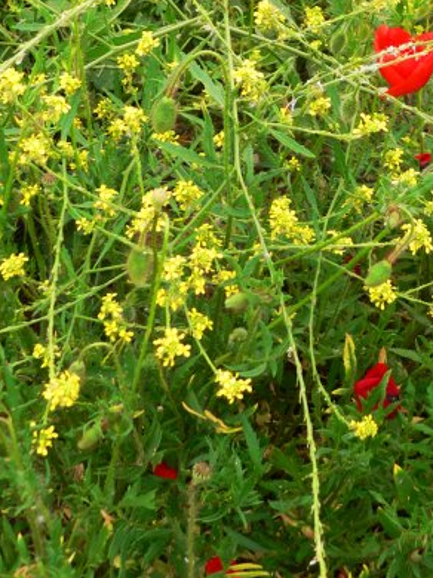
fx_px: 1152
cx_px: 354
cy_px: 42
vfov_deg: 27.1
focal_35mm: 69
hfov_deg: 21.0
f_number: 3.3
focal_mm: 6
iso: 80
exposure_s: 1/125
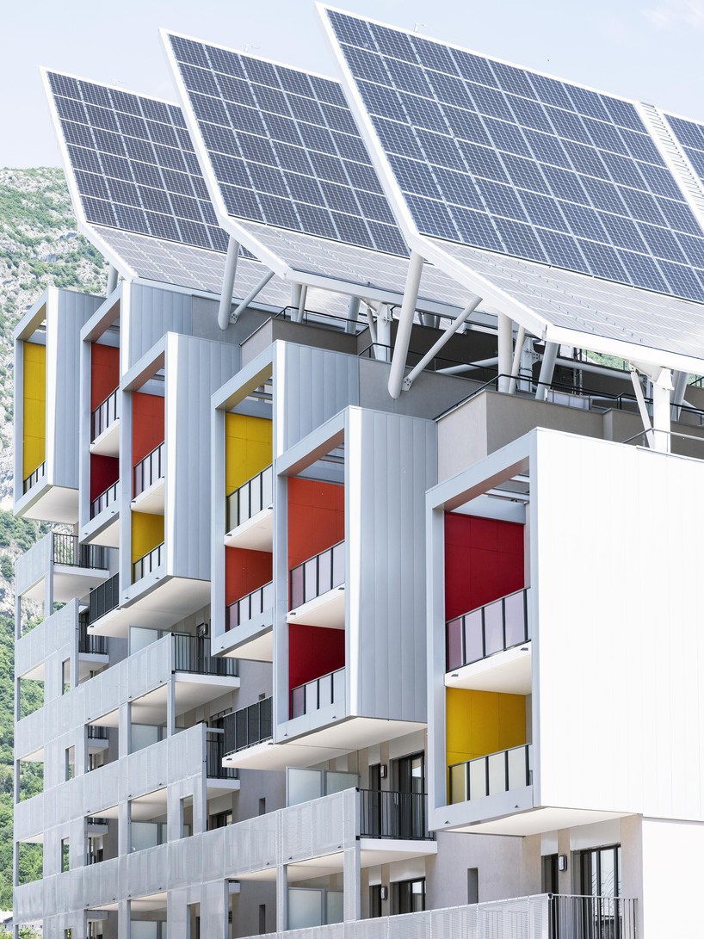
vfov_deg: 20.7
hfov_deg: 15.6
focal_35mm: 95
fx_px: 2577
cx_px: 352
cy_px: 470
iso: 400
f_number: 5.6
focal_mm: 120
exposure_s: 1/1700
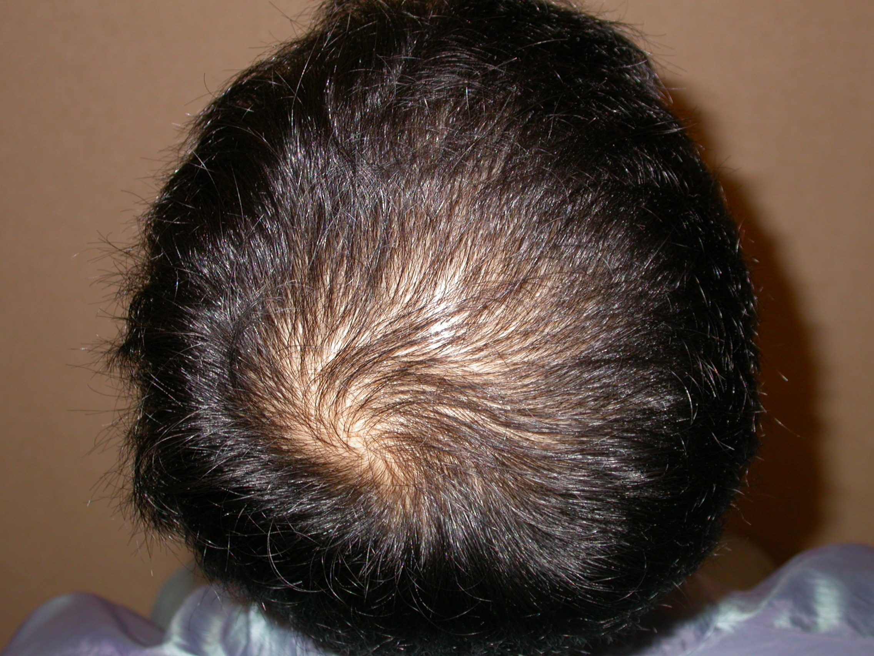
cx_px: 437
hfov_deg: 28.6
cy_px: 328
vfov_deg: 21.6
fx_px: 1717
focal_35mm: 68
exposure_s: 1/60.3
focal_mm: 14.2
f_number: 3.3
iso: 100
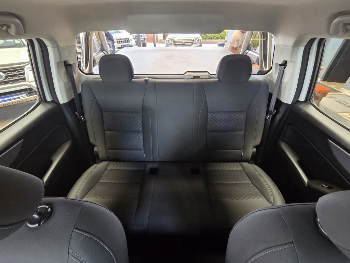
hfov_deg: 106.2
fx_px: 131
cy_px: 132
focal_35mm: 13
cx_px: 175
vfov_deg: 89.9
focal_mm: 2.2
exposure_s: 1/50
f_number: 2.2
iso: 500
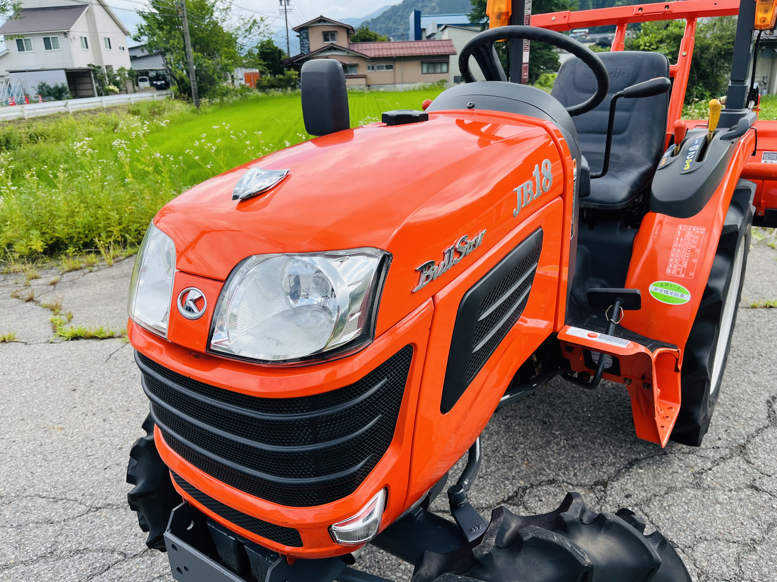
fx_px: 584
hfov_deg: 67.3
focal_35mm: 26
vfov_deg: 53.1
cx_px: 388
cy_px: 291
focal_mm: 5.1
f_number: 1.6
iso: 50
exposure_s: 1/1294
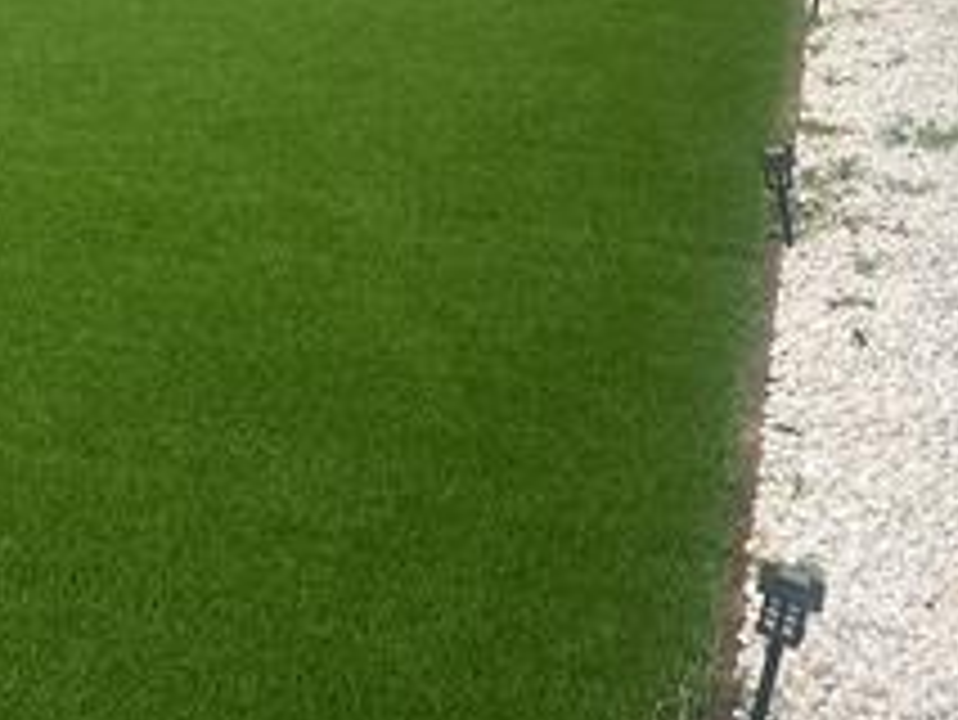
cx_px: -27
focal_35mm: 78
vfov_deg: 17.8
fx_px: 2160
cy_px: -189
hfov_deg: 23.8
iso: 50
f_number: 1.5
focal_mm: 5.7
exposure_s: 1/808
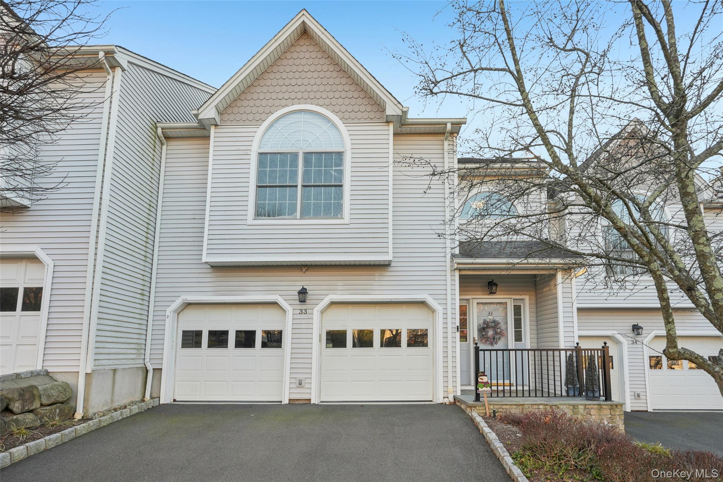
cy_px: 241
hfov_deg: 84.0
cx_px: 362
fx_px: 402
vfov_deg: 61.9
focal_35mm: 20
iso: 100
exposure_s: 1/40
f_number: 8
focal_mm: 20
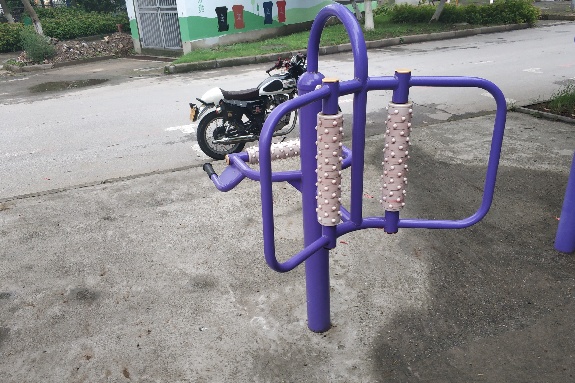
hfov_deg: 63.7
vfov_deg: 45.0
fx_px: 463
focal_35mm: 29
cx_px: 293
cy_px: 197
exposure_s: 1/154
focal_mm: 3.82
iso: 100
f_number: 1.8
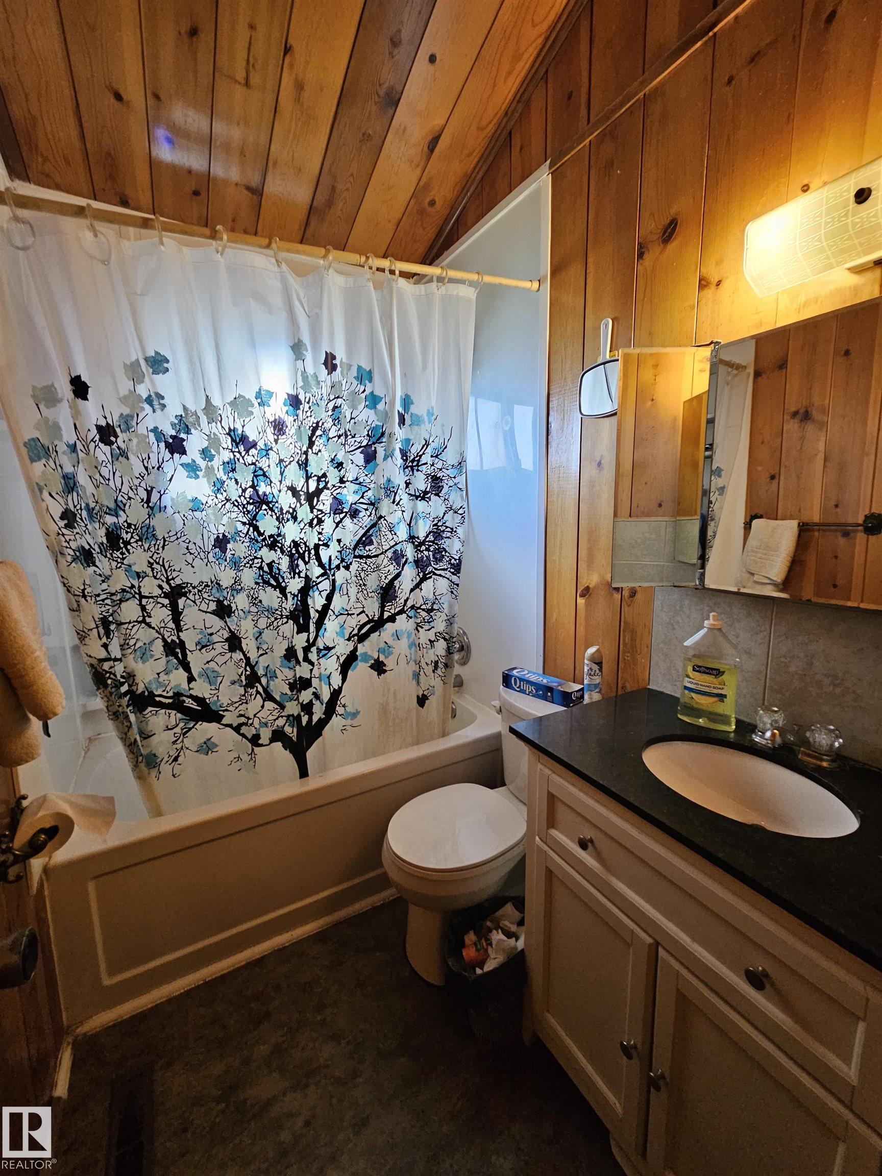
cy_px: 588
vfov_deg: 106.2
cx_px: 441
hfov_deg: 89.9
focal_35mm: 13
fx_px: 442
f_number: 2.2
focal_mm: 2.2
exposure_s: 1/30
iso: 320
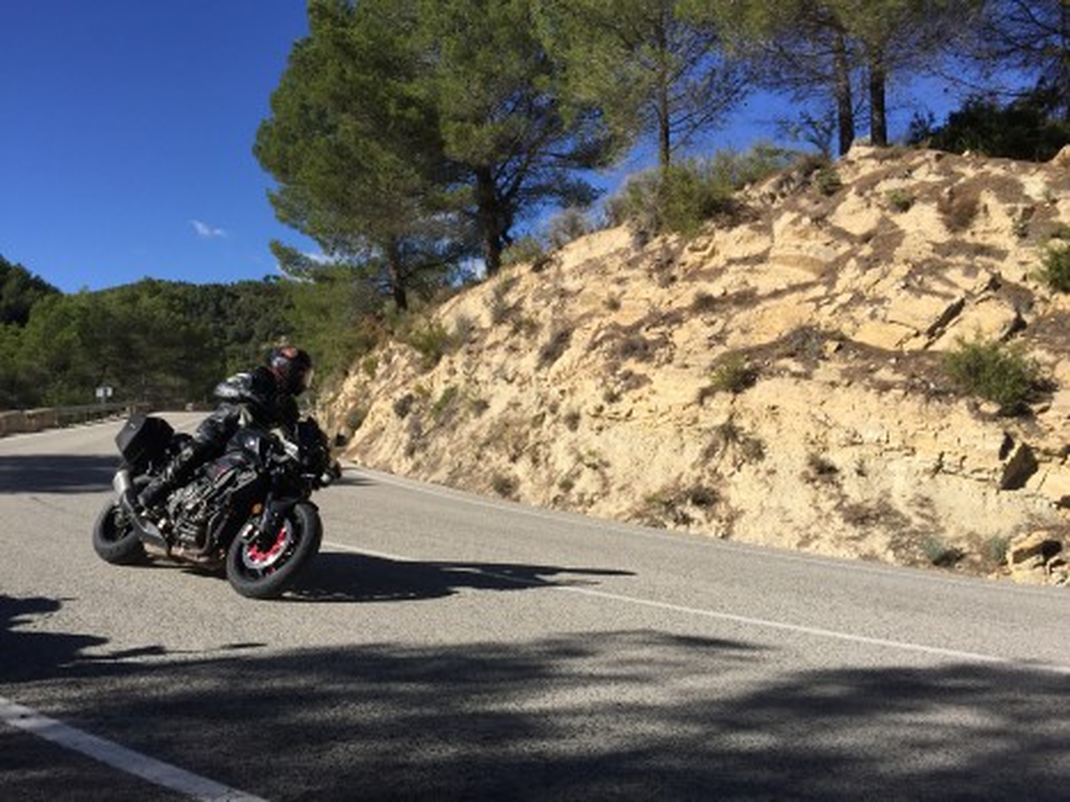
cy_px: 401
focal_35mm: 29
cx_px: 535
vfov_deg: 48.2
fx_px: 896
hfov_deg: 61.7
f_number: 2.2
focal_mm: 4.15
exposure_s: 1/2198
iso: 32
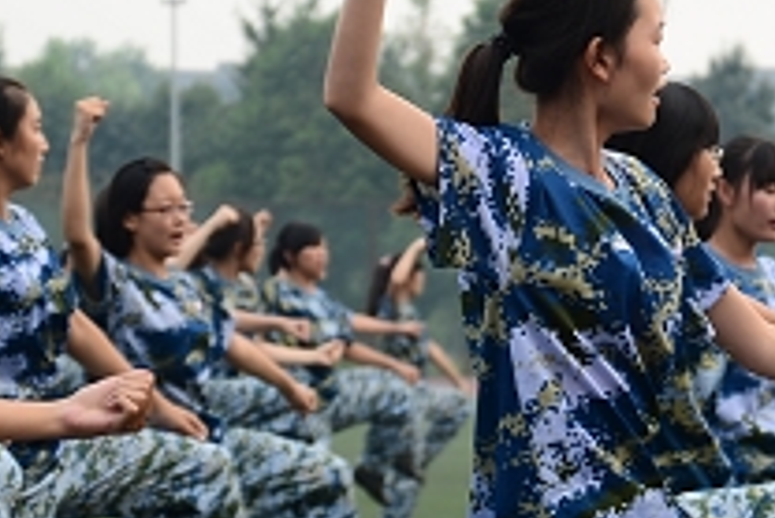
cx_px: 592
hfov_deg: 7.9
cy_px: 222
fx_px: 5622
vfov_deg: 5.3
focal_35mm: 261
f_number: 4.5
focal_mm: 68
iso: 125
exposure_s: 1/100
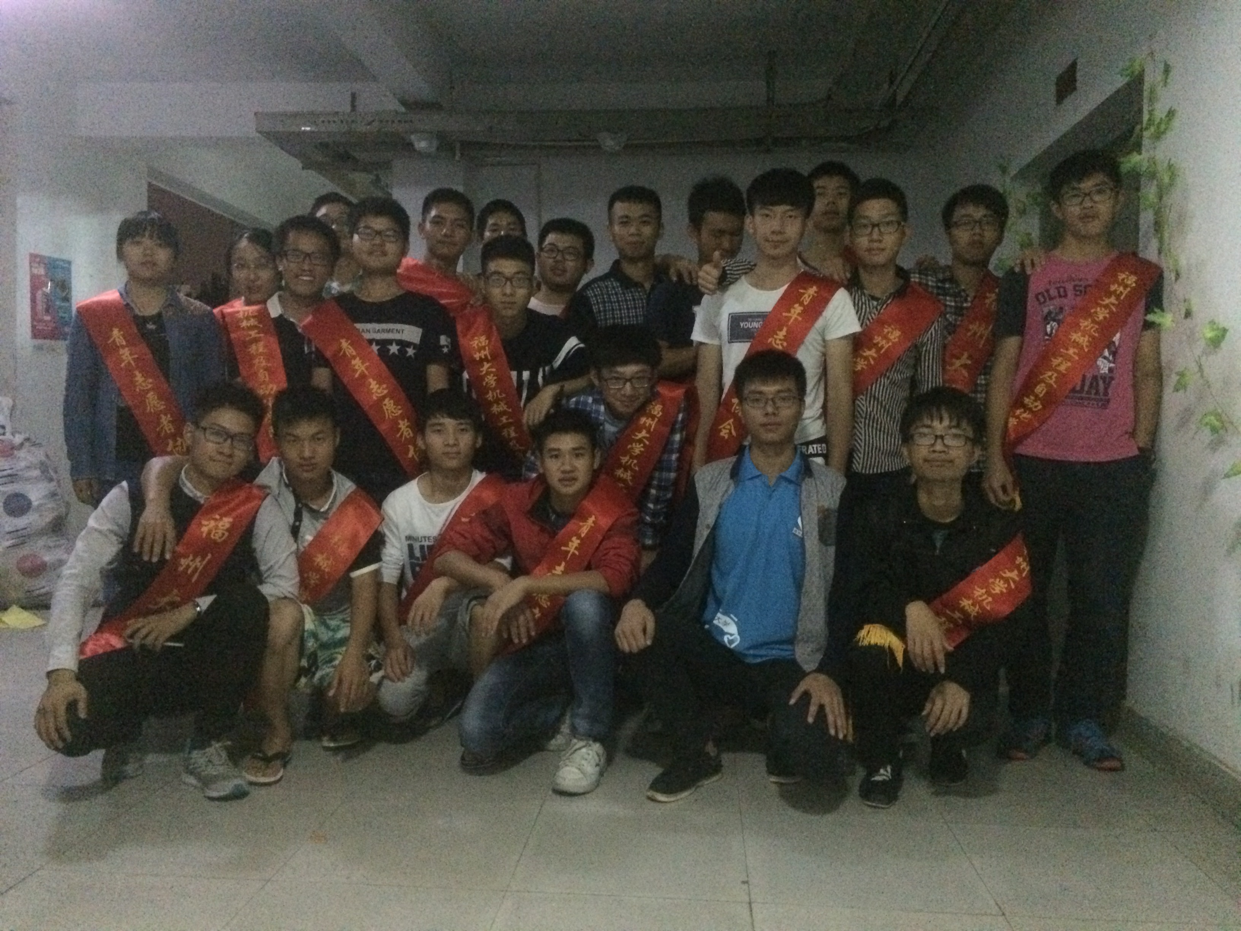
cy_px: 466
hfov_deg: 61.7
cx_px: 620
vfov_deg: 48.2
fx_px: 1040
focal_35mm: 29
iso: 2000
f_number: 2.2
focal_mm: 4.15
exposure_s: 1/17
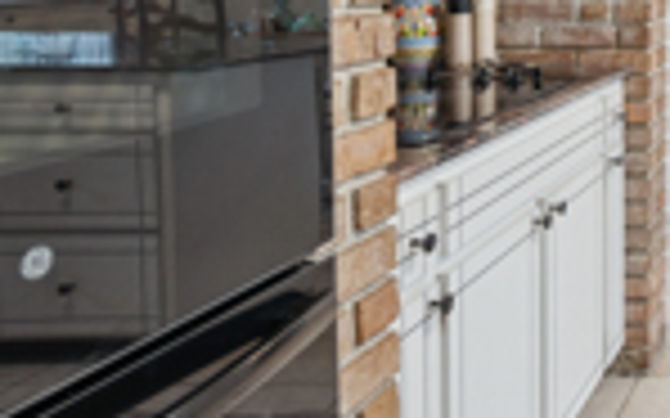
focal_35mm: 43
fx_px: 785
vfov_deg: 29.7
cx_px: 929
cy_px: 153
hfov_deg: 31.6
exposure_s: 1/10
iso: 400
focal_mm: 14
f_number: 9
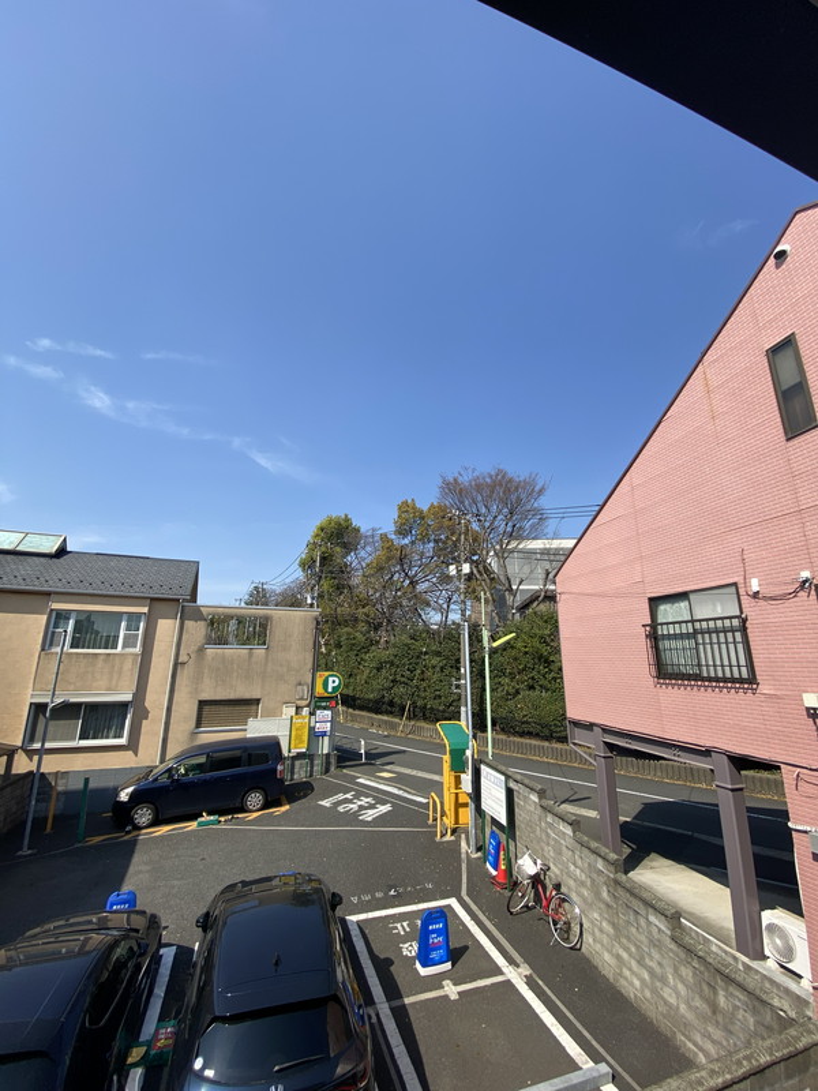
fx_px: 410
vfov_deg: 106.2
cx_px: 409
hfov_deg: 89.9
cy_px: 546
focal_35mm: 13
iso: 20
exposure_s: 1/922
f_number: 2.4
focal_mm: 1.54
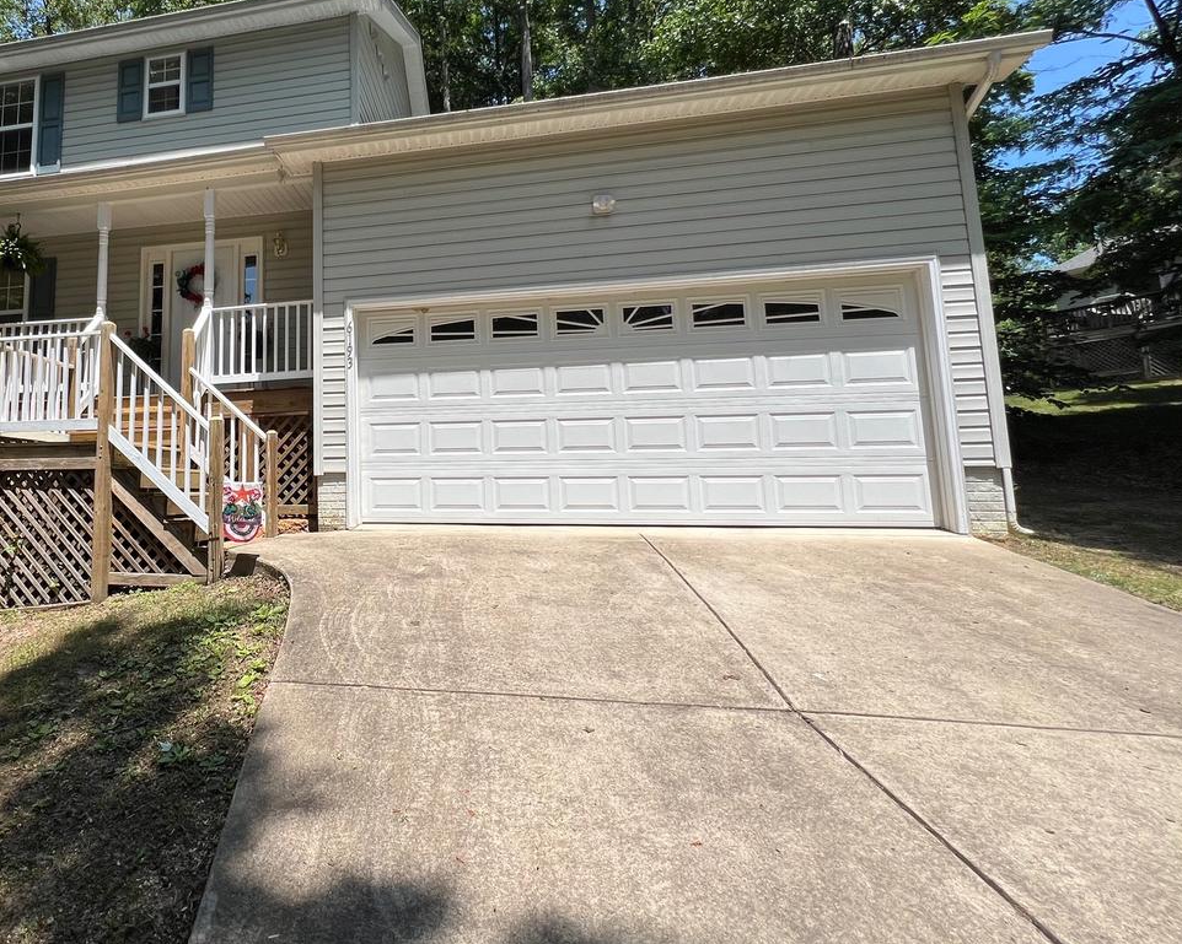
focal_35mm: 19
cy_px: 392
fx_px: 664
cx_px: 333
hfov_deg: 78.6
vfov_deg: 70.3
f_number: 1.8
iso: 32
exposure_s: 1/1553
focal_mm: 1.57
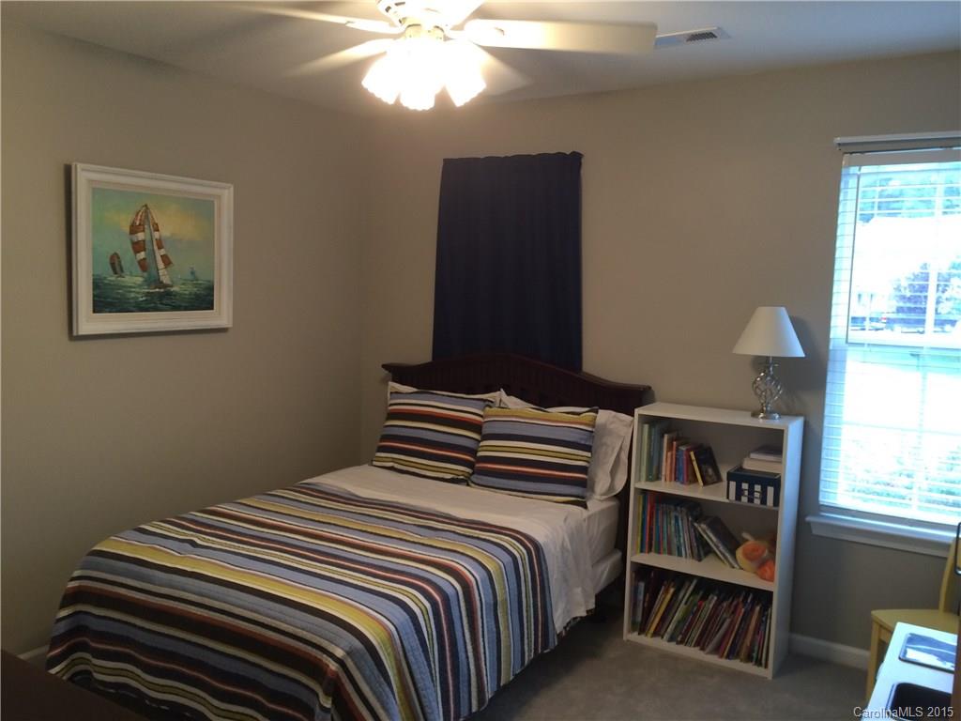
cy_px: 360
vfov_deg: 48.2
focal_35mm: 29
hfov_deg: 61.7
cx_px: 480
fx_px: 805
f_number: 2.2
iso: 80
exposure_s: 1/30
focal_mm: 4.15
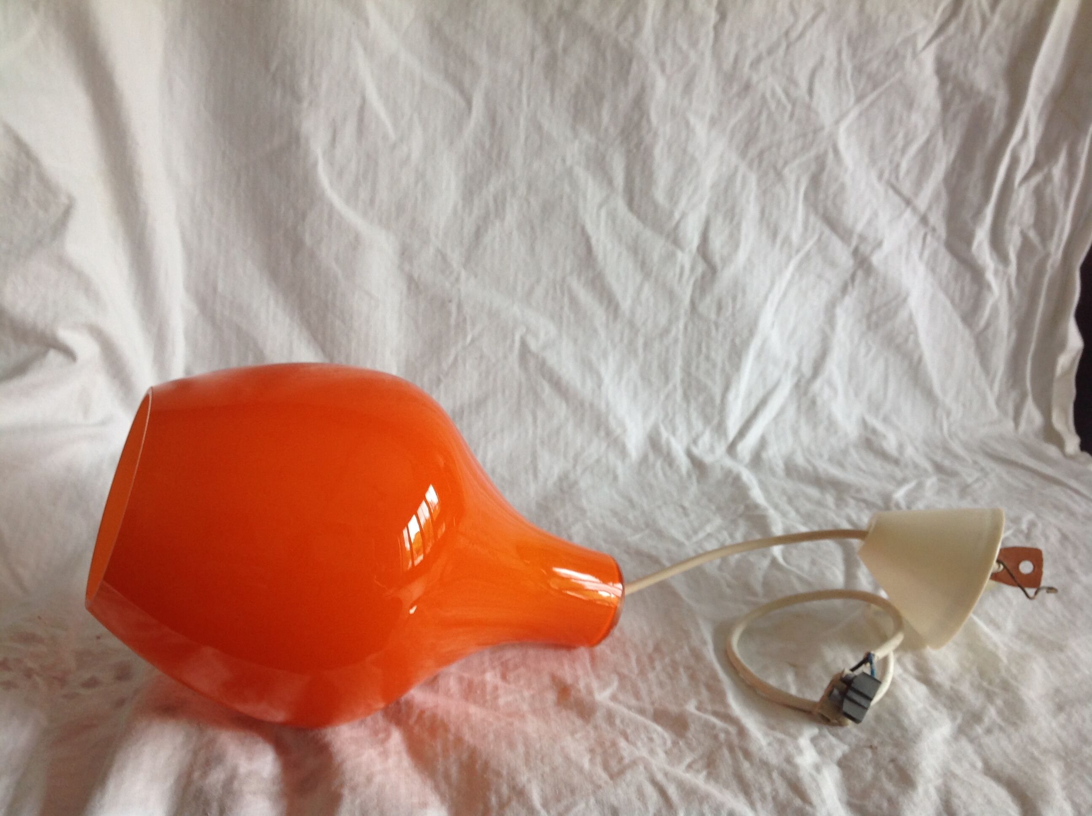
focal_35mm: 35
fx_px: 1102
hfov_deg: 52.7
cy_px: 408
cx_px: 546
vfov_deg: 40.6
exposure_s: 1/15
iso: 50
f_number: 2.4
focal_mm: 4.28
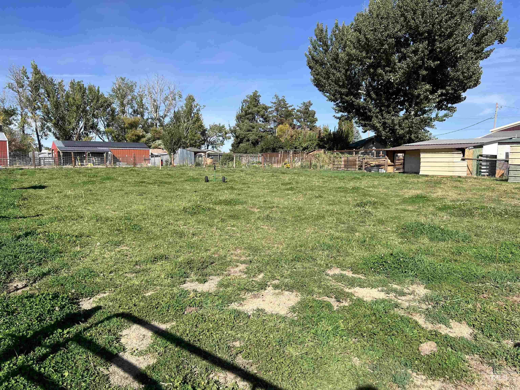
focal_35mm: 26
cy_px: 195
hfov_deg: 67.3
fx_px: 391
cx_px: 260
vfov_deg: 53.1
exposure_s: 1/4115
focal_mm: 5.7
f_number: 1.5
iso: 50
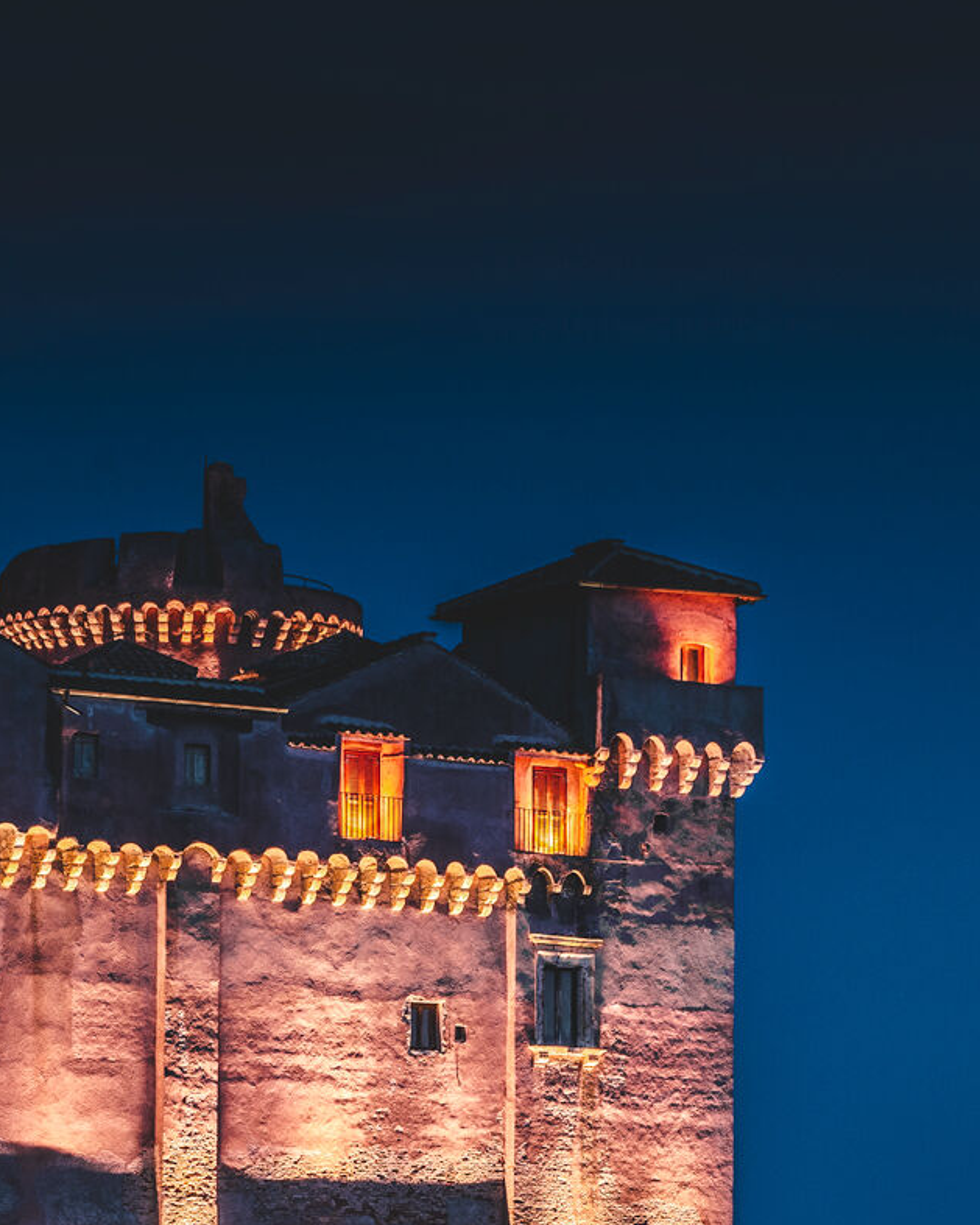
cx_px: 520
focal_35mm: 172
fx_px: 6235
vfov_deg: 11.1
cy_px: 1116
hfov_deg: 9.0
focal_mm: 60
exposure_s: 20
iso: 80
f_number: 11
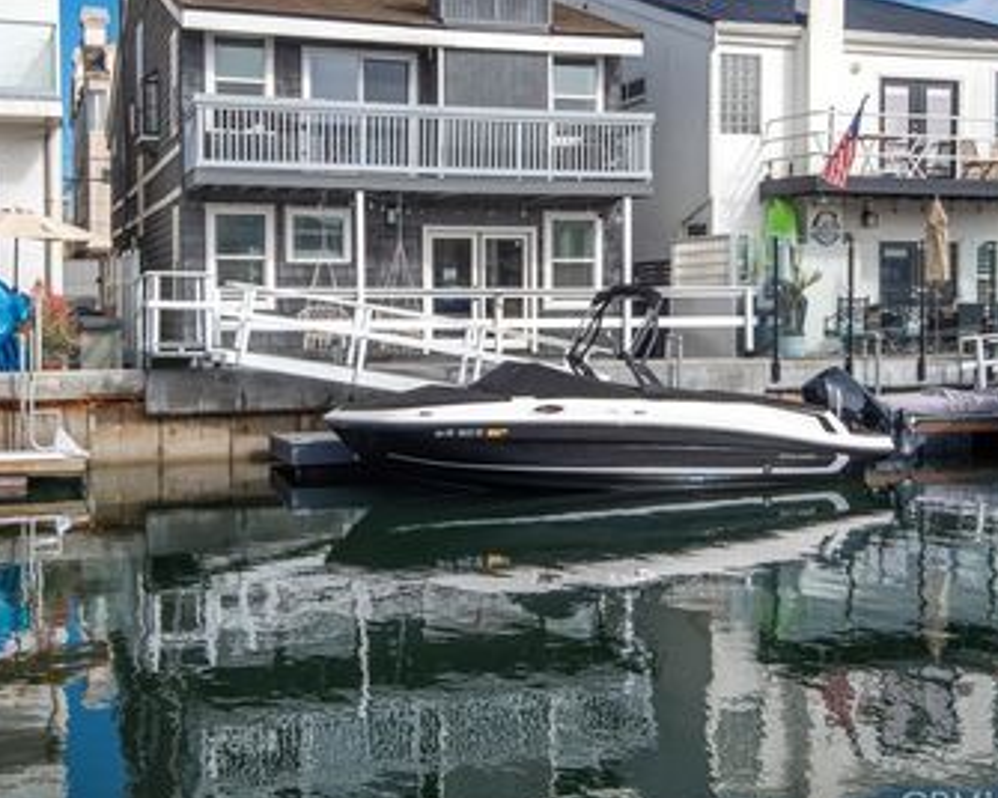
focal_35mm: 49
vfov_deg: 30.8
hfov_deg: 38.0
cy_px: 329
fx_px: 1447
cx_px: 498
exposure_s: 1/100
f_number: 18
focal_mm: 35
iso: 100
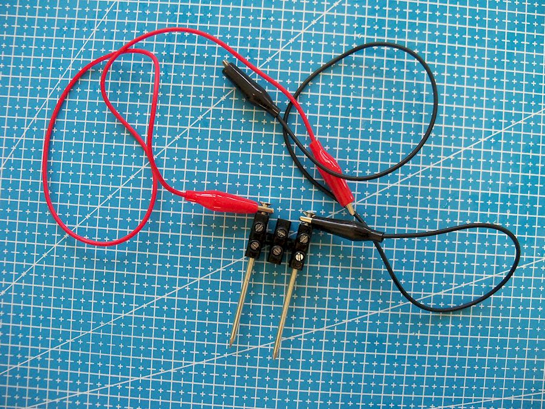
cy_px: 204
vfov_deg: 40.7
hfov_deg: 52.6
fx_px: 551
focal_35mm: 35
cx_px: 272
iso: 320
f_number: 3.5
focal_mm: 6.2
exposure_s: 1/40
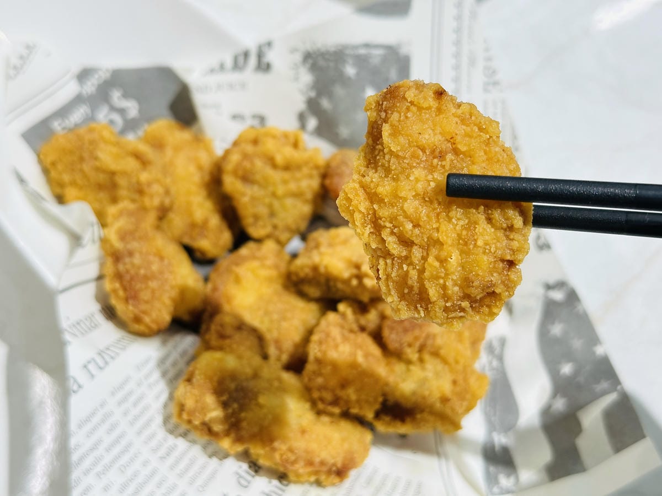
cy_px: 248
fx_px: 918
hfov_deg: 39.7
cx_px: 331
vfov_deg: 30.3
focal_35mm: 48
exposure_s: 1/120
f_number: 1.78
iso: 80
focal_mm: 6.86
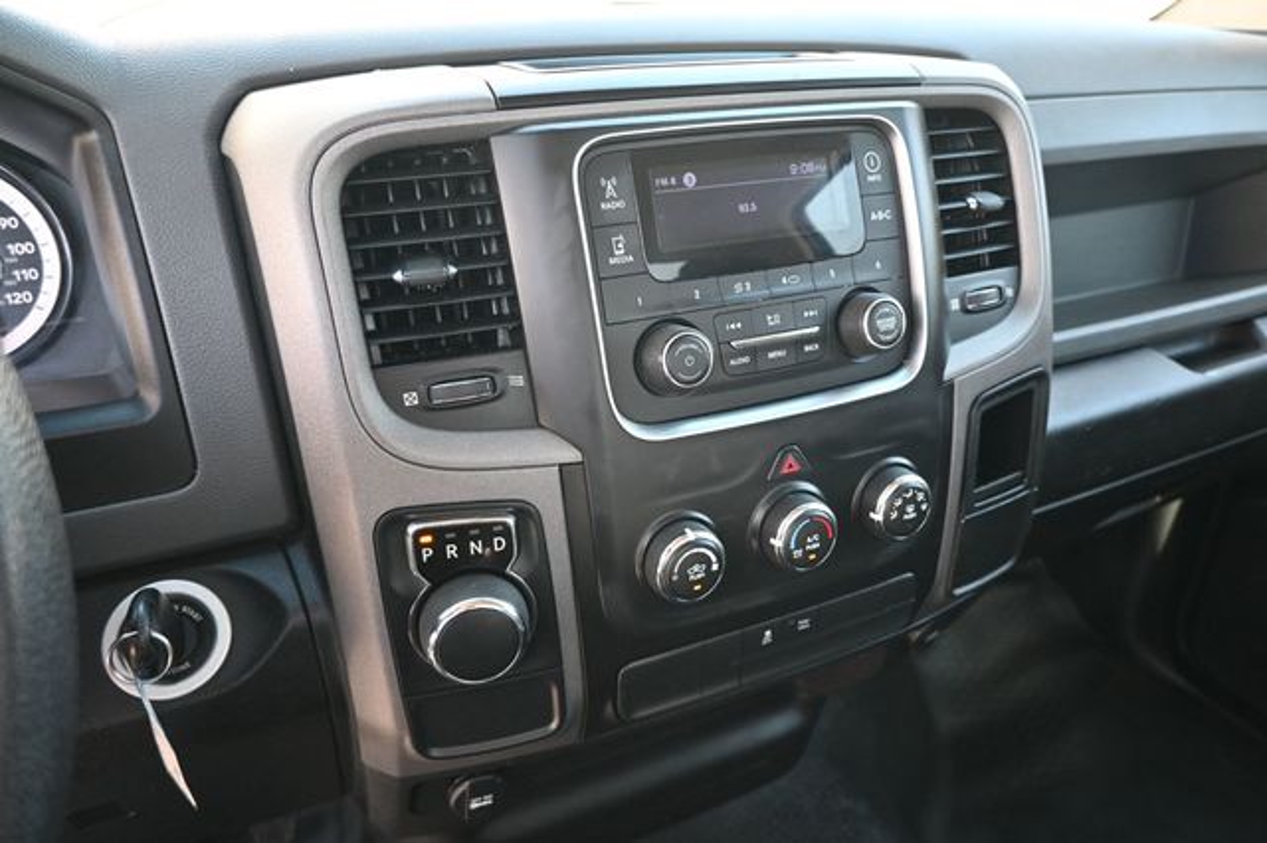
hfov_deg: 73.8
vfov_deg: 53.1
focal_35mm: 24
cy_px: 422
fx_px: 844
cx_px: 634
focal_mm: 16
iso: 1000
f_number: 3.5
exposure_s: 1/125
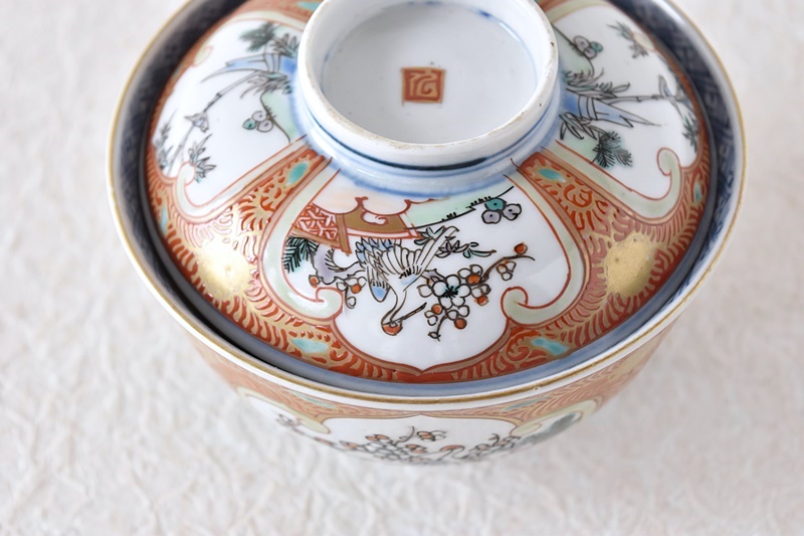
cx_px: 402
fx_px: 1842
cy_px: 268
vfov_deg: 16.5
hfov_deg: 24.6
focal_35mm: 82
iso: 800
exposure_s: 1/13
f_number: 5.6
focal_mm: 55
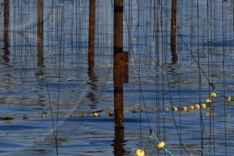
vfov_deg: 3.2
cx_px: -29
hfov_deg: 4.9
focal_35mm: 424
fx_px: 2755
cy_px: 32
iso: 200
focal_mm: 180
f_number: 11
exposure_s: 1/500
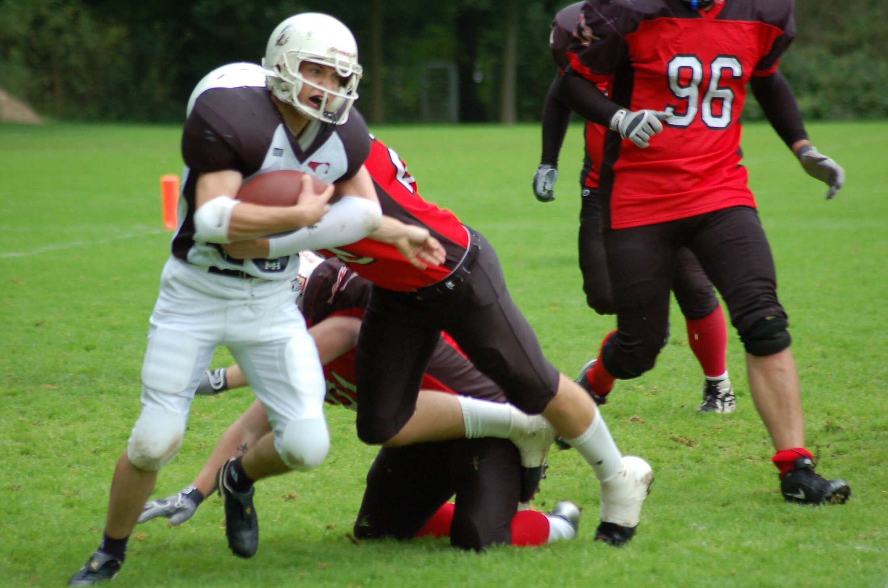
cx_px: 444
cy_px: 294
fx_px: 6278
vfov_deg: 5.4
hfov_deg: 8.1
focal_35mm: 255
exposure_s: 1/500
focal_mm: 170
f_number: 4.8
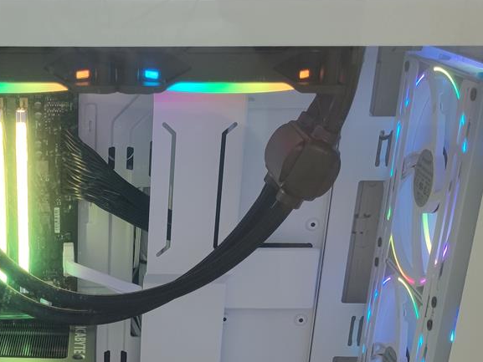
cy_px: 385
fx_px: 907
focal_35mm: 65
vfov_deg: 21.6
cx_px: 66
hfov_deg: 28.9
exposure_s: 1/100
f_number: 1.85
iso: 125
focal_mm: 6.78
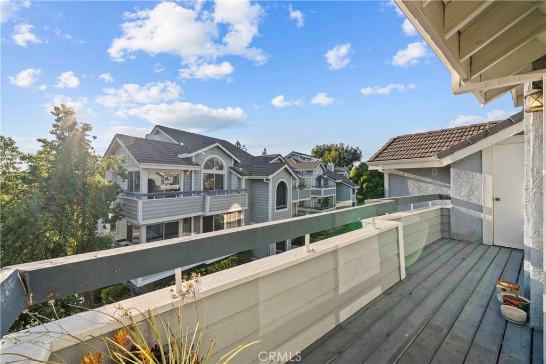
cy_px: 182
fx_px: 197
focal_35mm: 13
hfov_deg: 108.3
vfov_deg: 85.4
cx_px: 273
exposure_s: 1/320
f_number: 10
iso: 400
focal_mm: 13
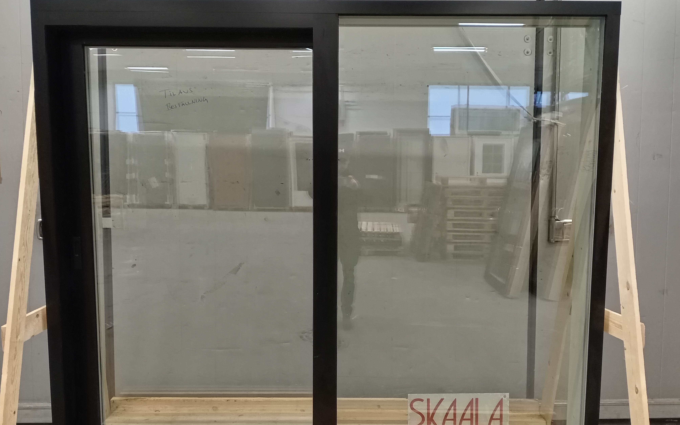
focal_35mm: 29
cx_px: 337
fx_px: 537
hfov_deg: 64.6
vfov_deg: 43.1
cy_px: 234
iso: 1167
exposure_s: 1/20
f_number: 1.8
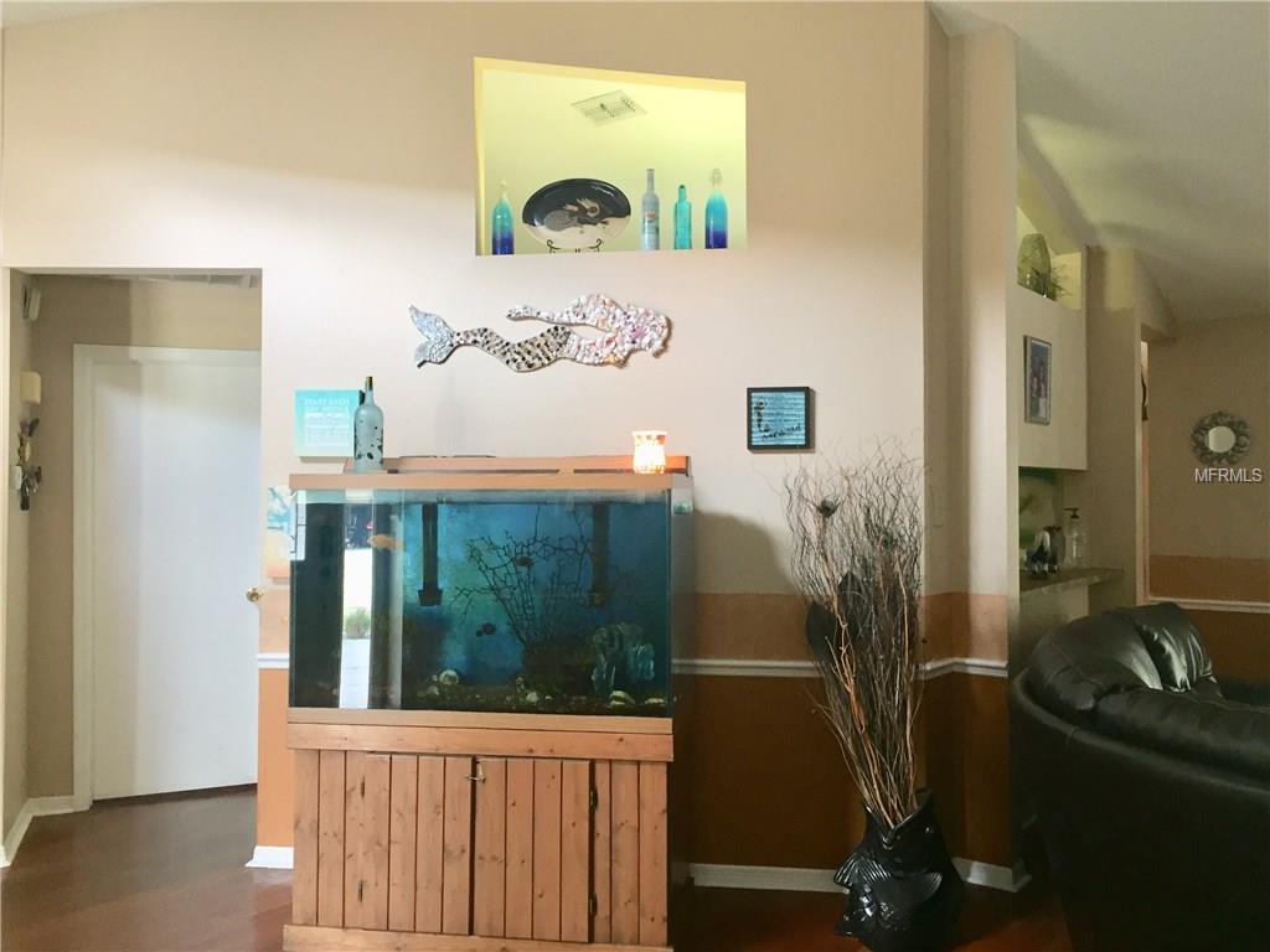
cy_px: 476
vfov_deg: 48.2
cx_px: 635
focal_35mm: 29
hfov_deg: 61.7
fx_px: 1064
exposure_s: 1/30
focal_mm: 4.15
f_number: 2.2
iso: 80
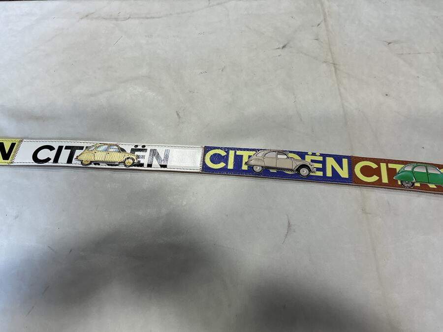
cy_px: 166
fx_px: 371
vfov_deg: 48.2
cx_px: 222
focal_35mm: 29
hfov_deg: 61.7
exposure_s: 1/100
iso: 50
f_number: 1.8
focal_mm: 3
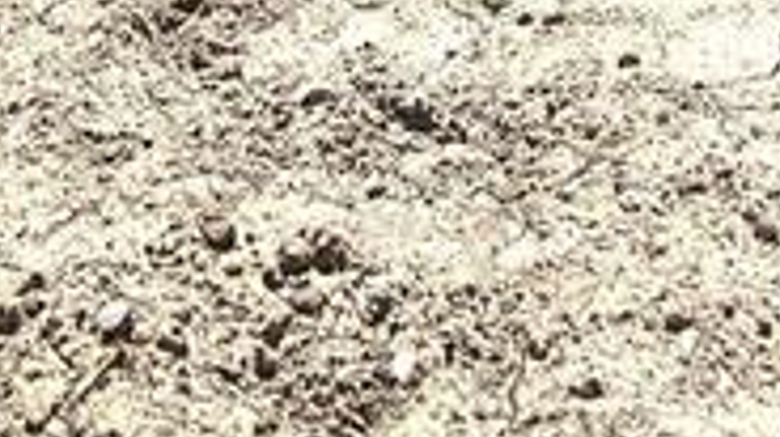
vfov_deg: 6.5
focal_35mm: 158
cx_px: 21
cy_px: -1184
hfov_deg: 13.5
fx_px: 3264
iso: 50
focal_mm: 5.1
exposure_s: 1/3215
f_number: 1.6
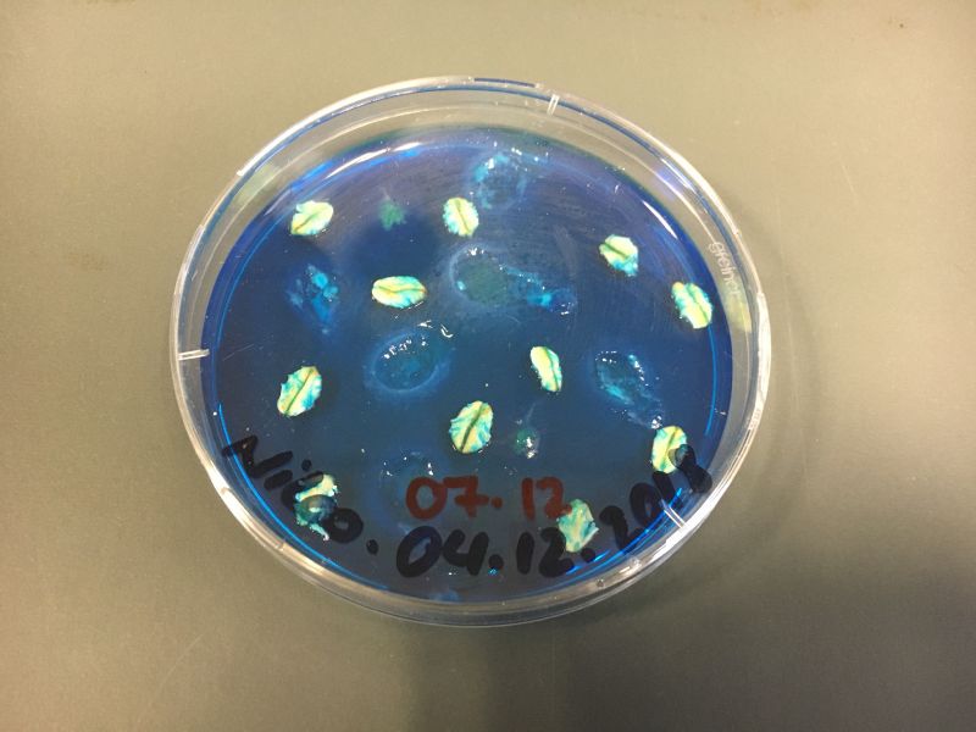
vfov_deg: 48.2
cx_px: 488
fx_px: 818
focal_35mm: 29
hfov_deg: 61.7
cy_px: 366
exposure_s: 1/20
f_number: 2.2
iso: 200
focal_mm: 4.15
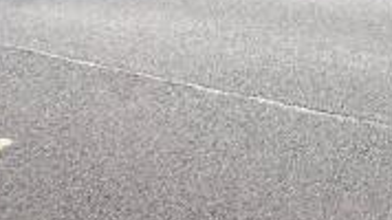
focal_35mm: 50
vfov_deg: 19.3
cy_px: -151
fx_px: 520
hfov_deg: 29.6
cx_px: 552
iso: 40
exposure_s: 1/396
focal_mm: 2.22
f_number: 2.2
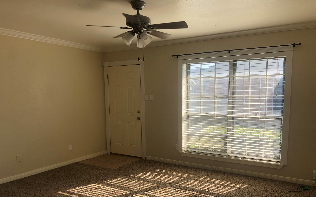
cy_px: 119
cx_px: 158
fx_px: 258
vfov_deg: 41.6
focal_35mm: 30
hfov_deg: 62.9
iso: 20
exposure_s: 1/217
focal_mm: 4
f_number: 1.8
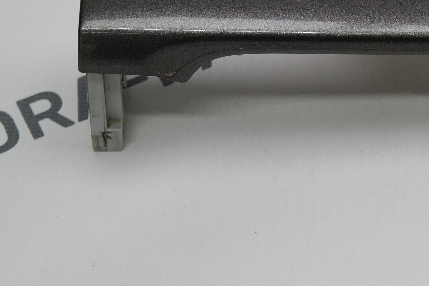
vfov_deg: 7.9
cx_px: 418
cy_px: 29
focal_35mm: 173
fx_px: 2061
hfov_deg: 11.8
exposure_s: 1/80
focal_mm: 45
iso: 200
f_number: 5
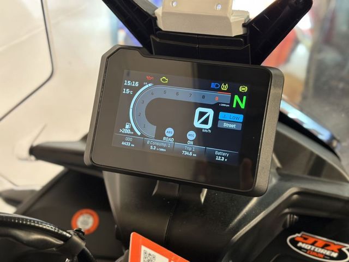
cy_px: 131
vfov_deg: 30.3
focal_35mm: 48
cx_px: 174
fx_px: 484
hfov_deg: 39.7
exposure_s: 1/33
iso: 250
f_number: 1.78
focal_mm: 6.86
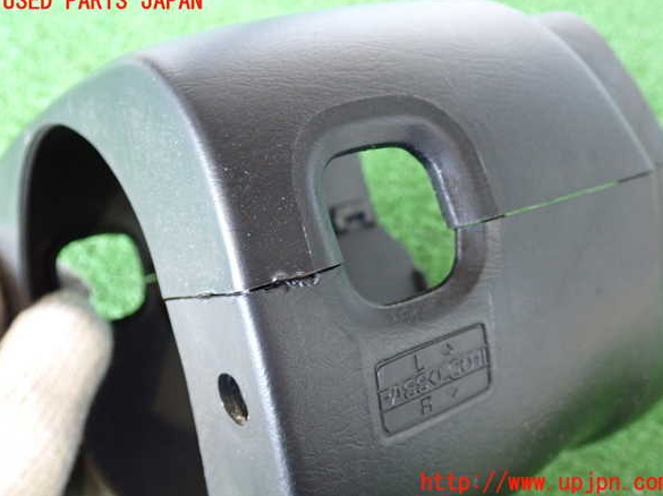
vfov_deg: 36.8
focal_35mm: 39
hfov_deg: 47.9
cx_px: 337
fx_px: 747
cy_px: 242
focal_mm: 6.83
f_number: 2.7
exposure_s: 1/30
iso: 800
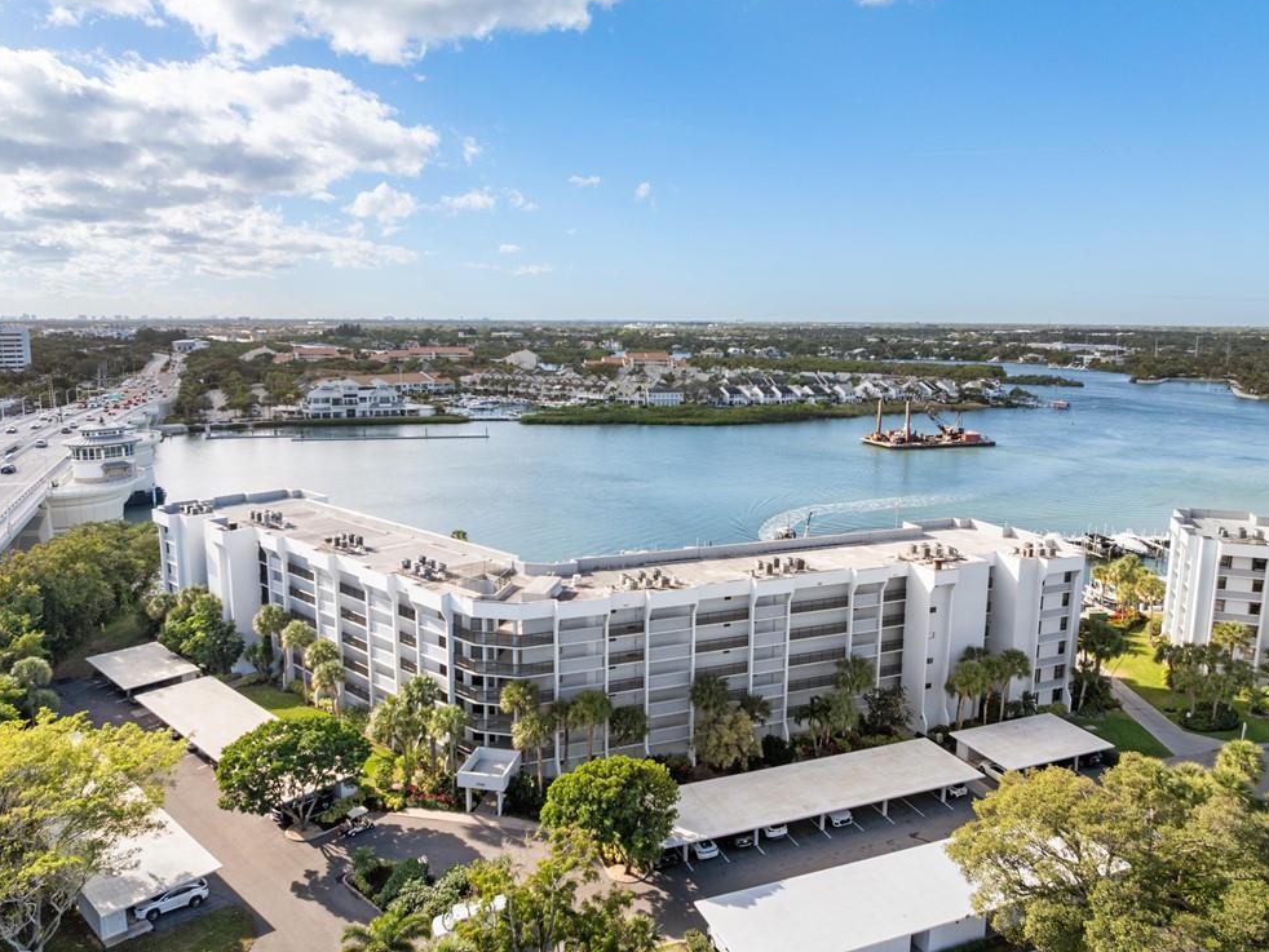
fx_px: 917
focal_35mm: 25
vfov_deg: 54.9
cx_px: 624
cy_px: 475
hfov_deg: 69.4
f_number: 2.8
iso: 150
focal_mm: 12.29
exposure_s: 1/1250
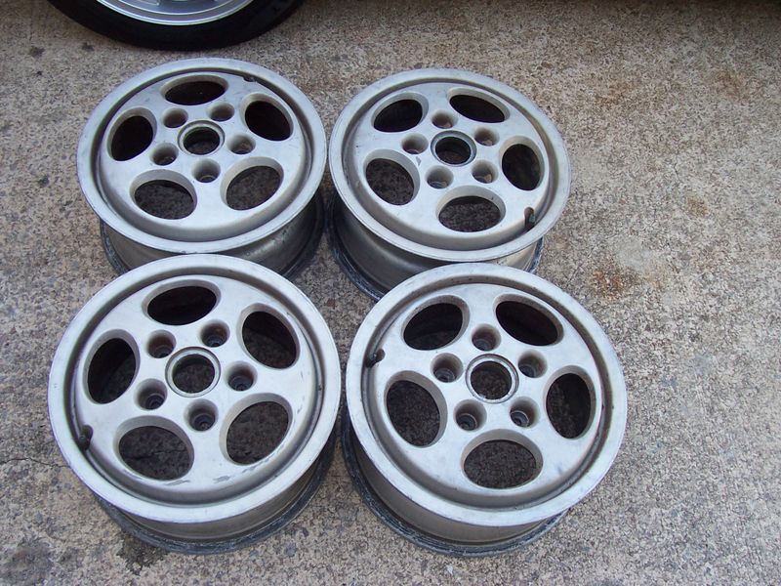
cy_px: 293
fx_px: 835
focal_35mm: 37
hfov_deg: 50.1
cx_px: 390
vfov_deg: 38.7
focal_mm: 5.6
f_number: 2.8
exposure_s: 1/180
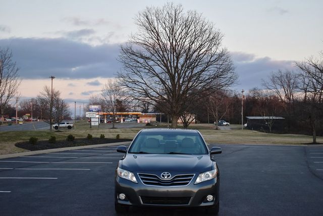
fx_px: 485
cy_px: 108
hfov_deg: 36.9
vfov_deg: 25.1
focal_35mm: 54
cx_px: 162
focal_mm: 36
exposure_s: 1/250
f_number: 4.8
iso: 560
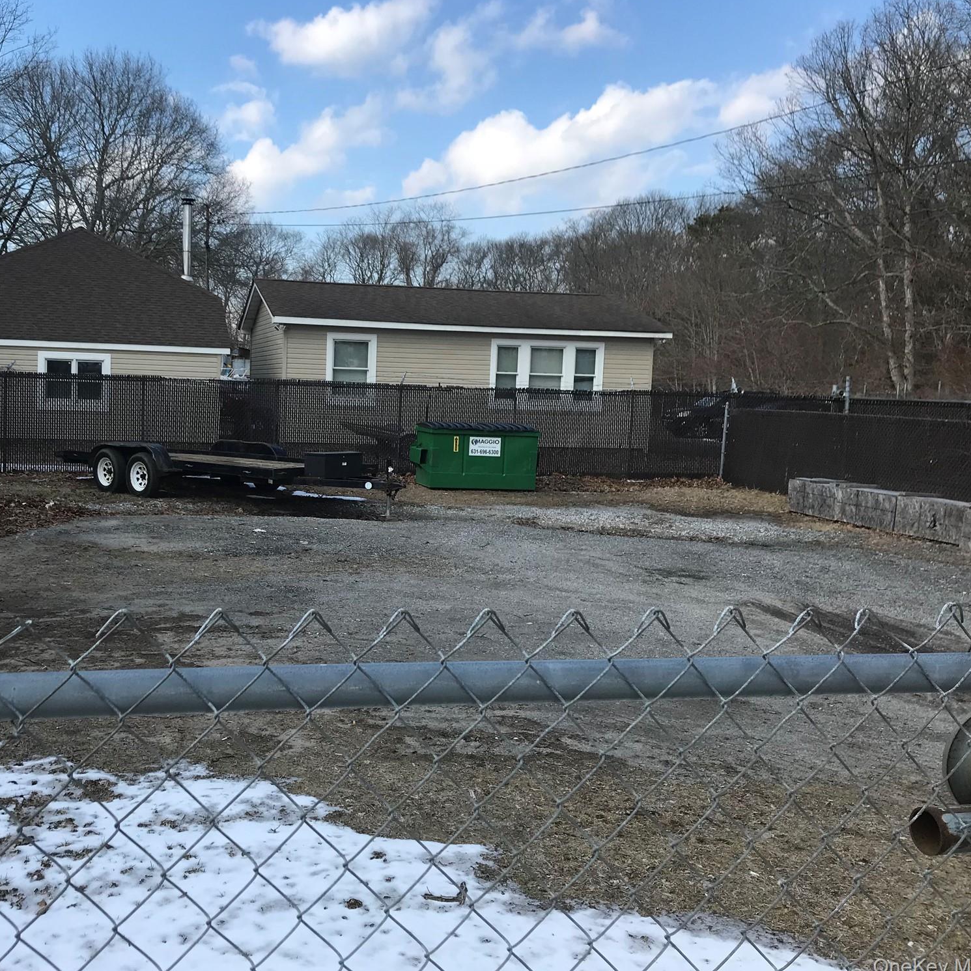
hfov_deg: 47.8
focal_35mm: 34
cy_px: 482
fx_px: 1079
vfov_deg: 48.5
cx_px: 339
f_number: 1.8
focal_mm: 3.99
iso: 20
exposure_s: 1/1259
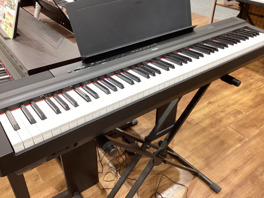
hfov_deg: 58.4
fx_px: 236
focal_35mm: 31
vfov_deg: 45.4
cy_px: 99
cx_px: 132
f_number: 2.4
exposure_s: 1/50
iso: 125
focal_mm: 3.3
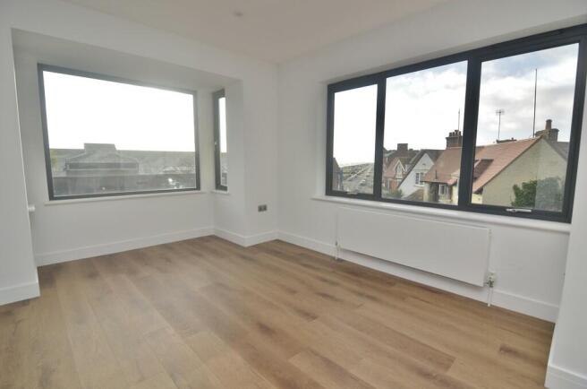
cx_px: 294
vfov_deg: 71.8
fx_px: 268
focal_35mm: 16
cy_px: 194
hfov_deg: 95.1
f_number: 5.6
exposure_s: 1/125
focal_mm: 11
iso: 100
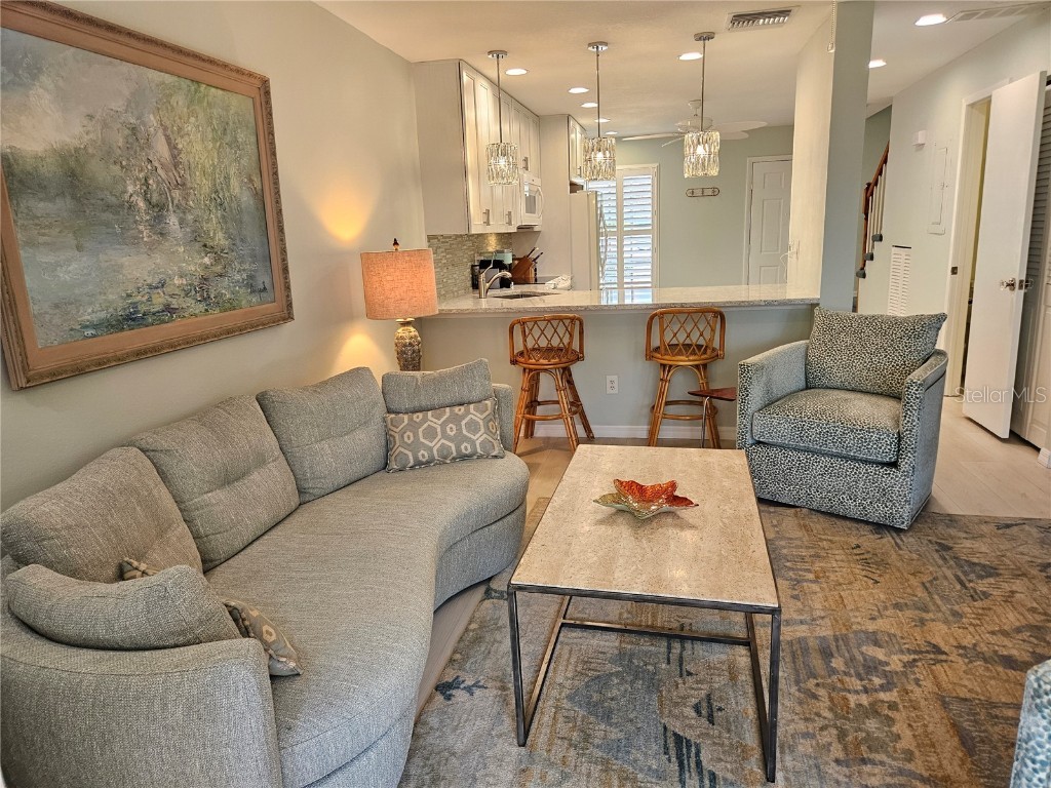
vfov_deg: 58.9
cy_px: 394
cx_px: 526
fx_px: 698
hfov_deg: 73.9
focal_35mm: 23
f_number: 1.8
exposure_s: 1/120
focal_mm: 5.4
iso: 160
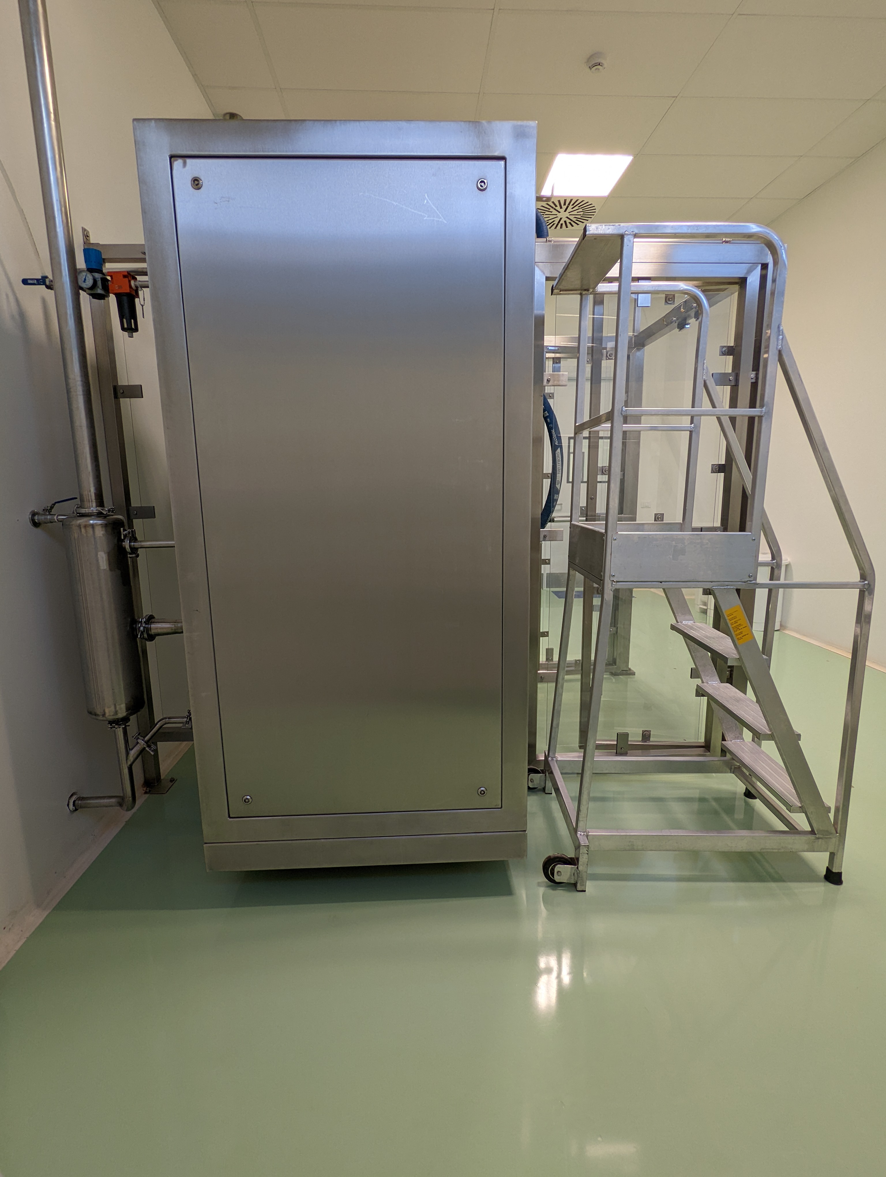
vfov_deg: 94.4
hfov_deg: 78.2
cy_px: 588
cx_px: 443
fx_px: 545
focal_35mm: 16
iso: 61
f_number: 2.2
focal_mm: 2.35
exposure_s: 1/24
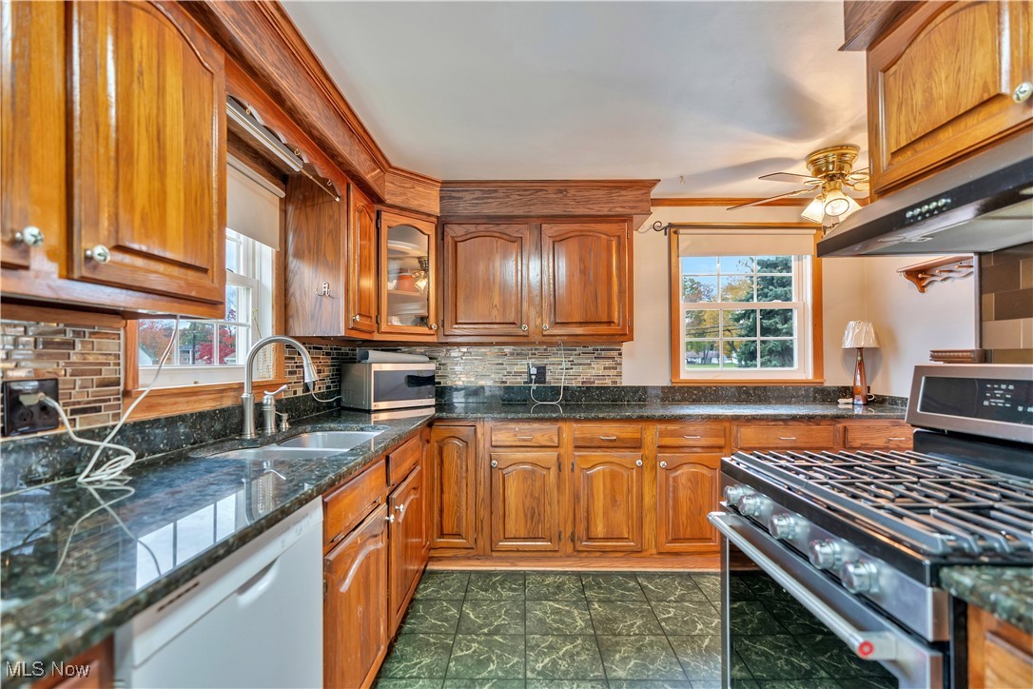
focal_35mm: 17
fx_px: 488
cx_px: 516
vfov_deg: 70.4
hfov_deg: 93.3
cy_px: 344
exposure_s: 1/40
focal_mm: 17
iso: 640
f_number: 2.8
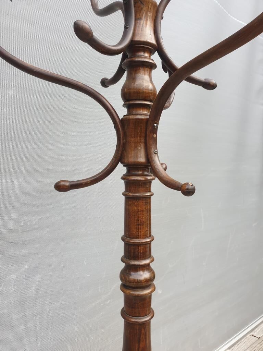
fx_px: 263
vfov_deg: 67.3
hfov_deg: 53.1
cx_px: 132
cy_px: 176
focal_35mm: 26
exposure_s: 1/100
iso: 80
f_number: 2.4
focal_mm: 4.3
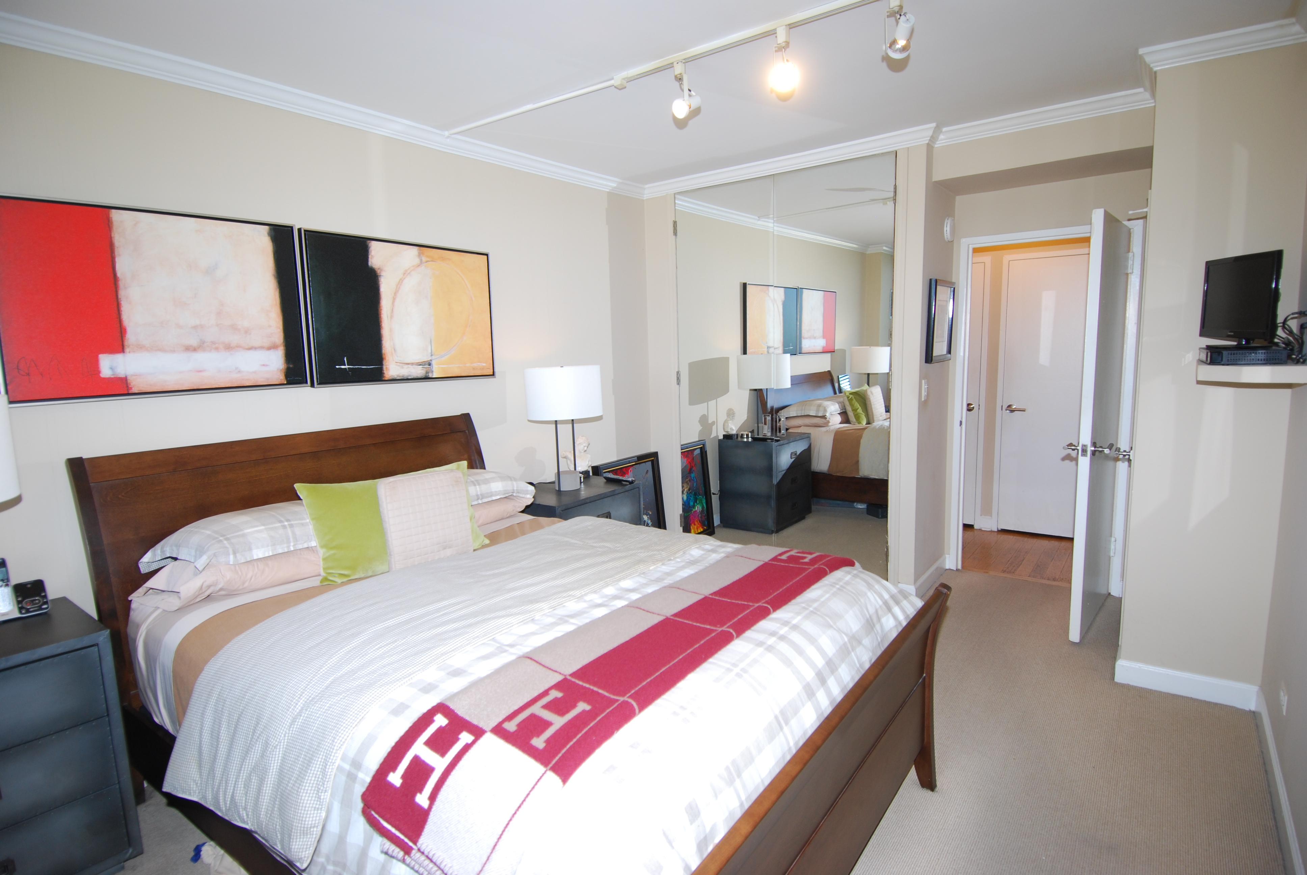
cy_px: 438
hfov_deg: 89.9
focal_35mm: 18
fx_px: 654
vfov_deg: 67.5
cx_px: 654
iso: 200
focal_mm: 12
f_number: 4
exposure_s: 1/60
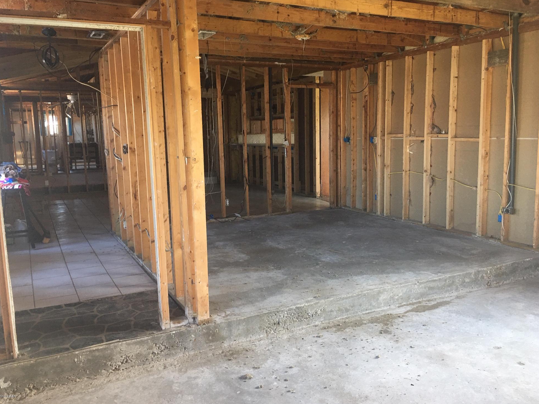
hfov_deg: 60.0
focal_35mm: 30
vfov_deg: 46.8
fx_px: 467
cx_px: 272
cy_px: 201
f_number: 2.2
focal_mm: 4.15
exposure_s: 1/15
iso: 40
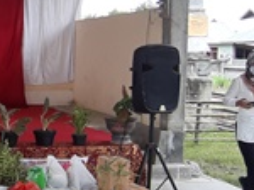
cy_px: 100
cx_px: -166
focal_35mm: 77
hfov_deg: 20.3
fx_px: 564
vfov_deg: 19.1
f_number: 2.4
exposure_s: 1/285
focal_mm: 1.87
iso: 40
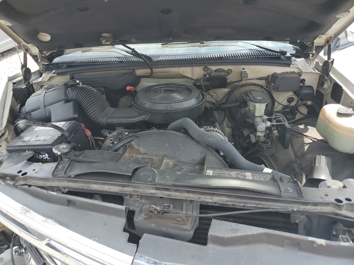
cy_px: 132
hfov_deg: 67.3
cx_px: 177
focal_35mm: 26
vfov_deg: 53.1
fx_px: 266
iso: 50
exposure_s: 1/909
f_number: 1.5
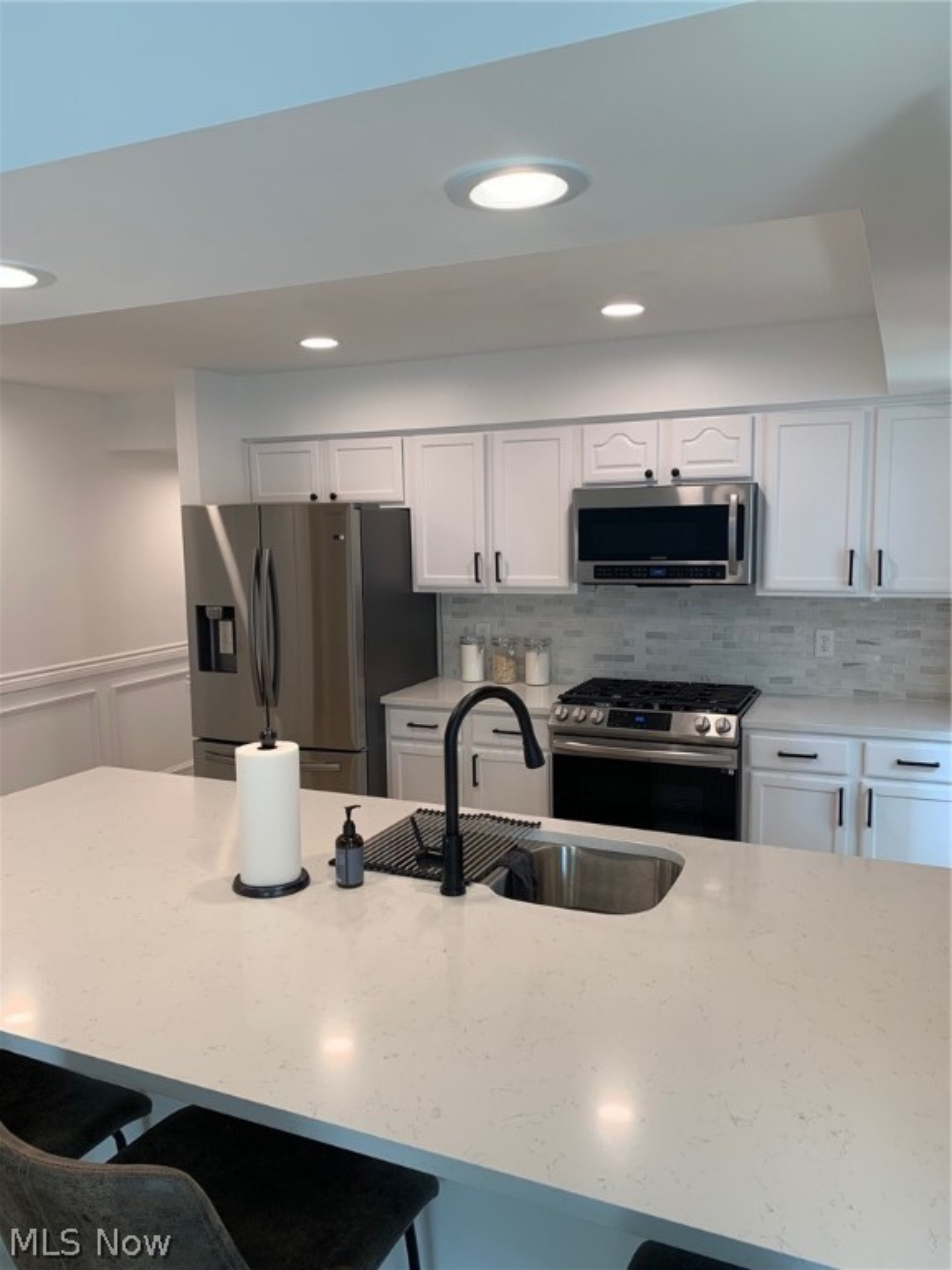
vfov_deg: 67.3
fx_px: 953
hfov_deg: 53.1
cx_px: 476
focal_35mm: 26
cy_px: 635
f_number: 1.8
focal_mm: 4.25
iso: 64
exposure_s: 1/120
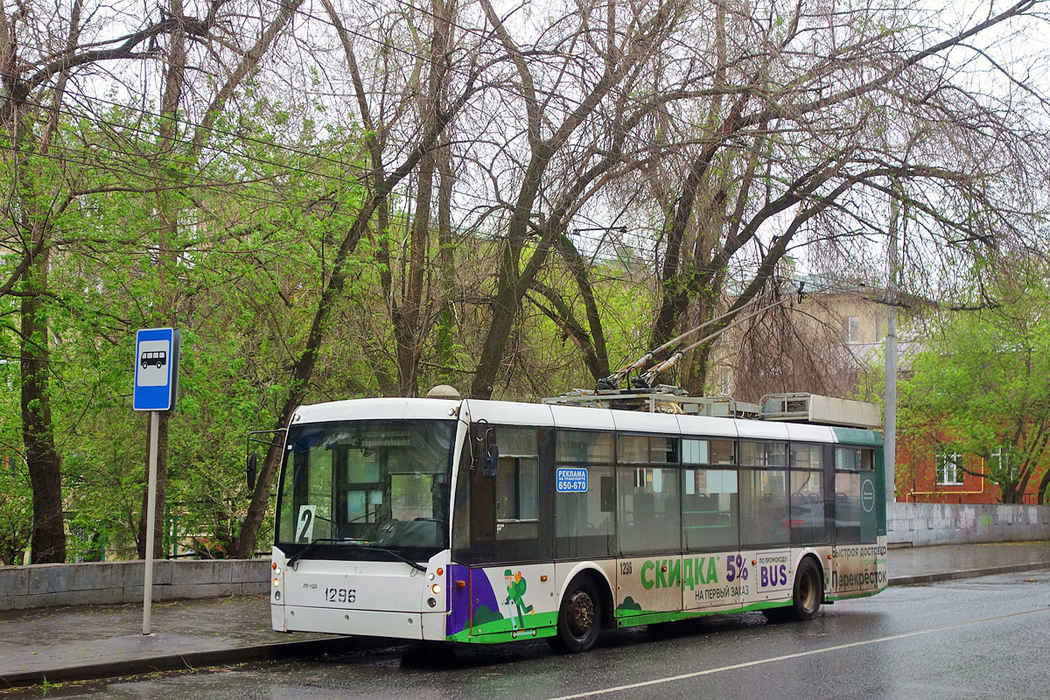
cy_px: 350
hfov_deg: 42.7
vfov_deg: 29.2
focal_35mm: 46
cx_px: 525
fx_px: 1342
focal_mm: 16.99
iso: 125
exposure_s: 1/60
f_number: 3.2
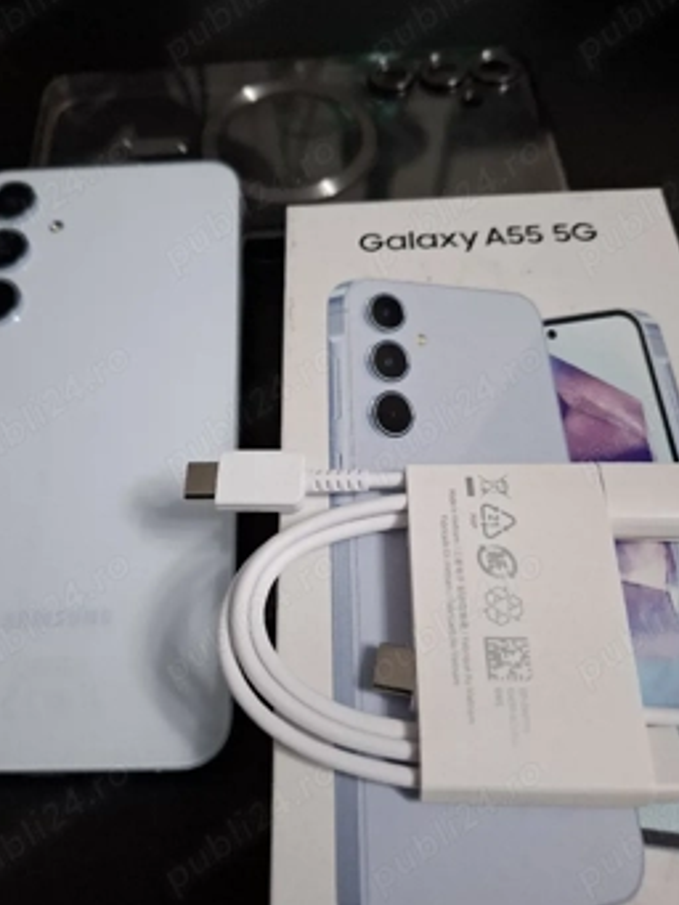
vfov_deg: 65.3
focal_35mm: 27
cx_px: 302
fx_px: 706
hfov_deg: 51.3
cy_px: 443
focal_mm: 5.54
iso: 250
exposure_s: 1/50
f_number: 1.8
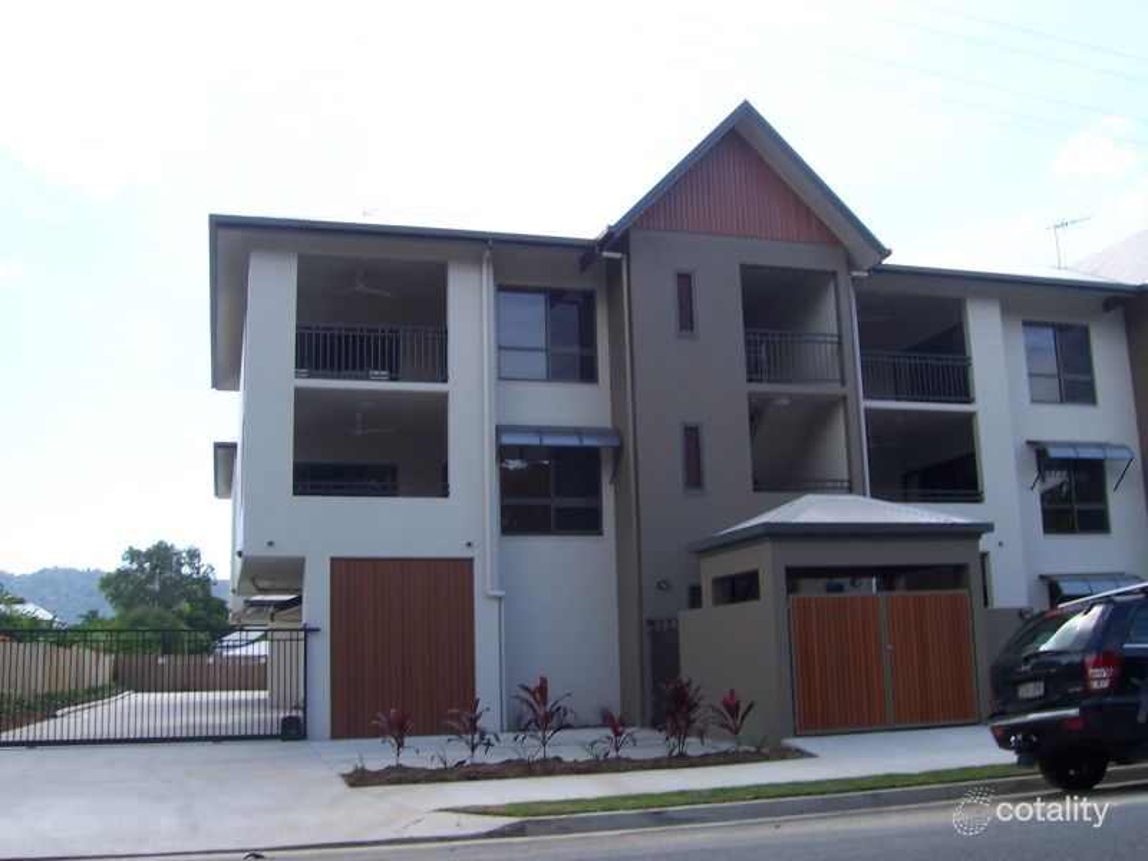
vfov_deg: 39.7
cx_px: 574
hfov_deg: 51.4
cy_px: 430
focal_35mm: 36
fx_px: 1194
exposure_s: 1/180
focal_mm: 6
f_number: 4.8
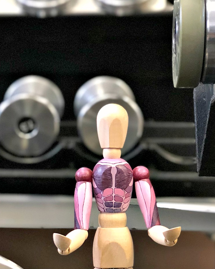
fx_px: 954
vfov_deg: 15.8
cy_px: 242
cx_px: 4
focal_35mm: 120
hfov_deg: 12.7
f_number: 2.8
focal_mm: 6.6
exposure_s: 1/30
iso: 250
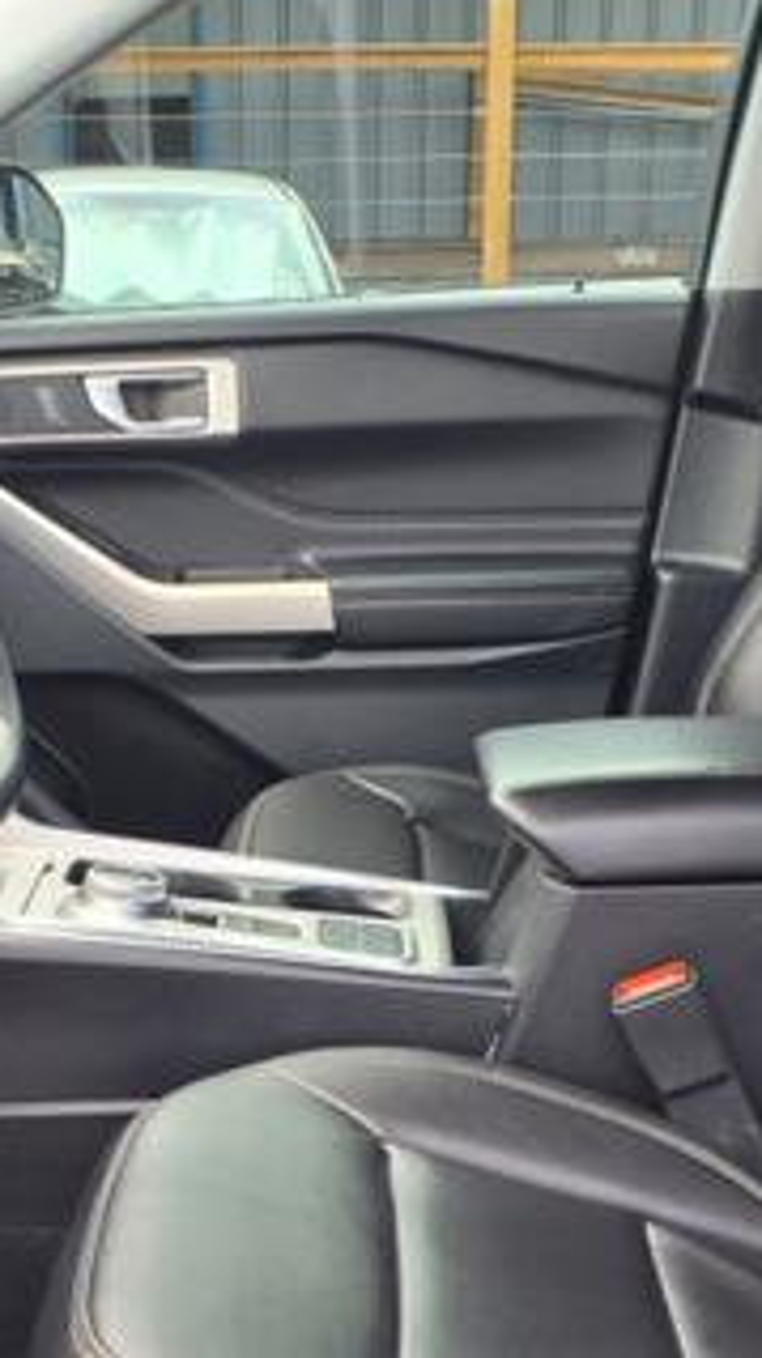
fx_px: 2123
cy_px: 949
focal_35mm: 59
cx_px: 264
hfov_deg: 20.3
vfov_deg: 35.0
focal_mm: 3.58
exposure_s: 1/123
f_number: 1.9
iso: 40
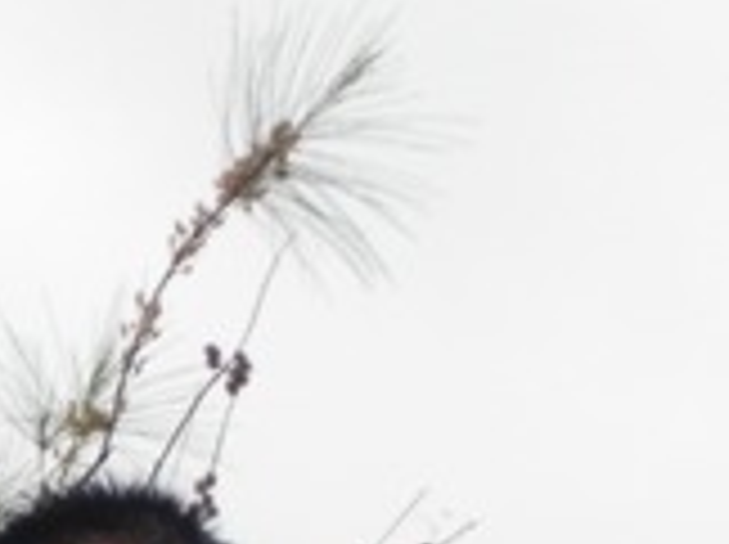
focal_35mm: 454
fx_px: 9547
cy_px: 1140
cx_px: -742
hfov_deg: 4.3
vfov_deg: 3.2
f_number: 4
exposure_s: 1/125
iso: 203
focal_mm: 18.8
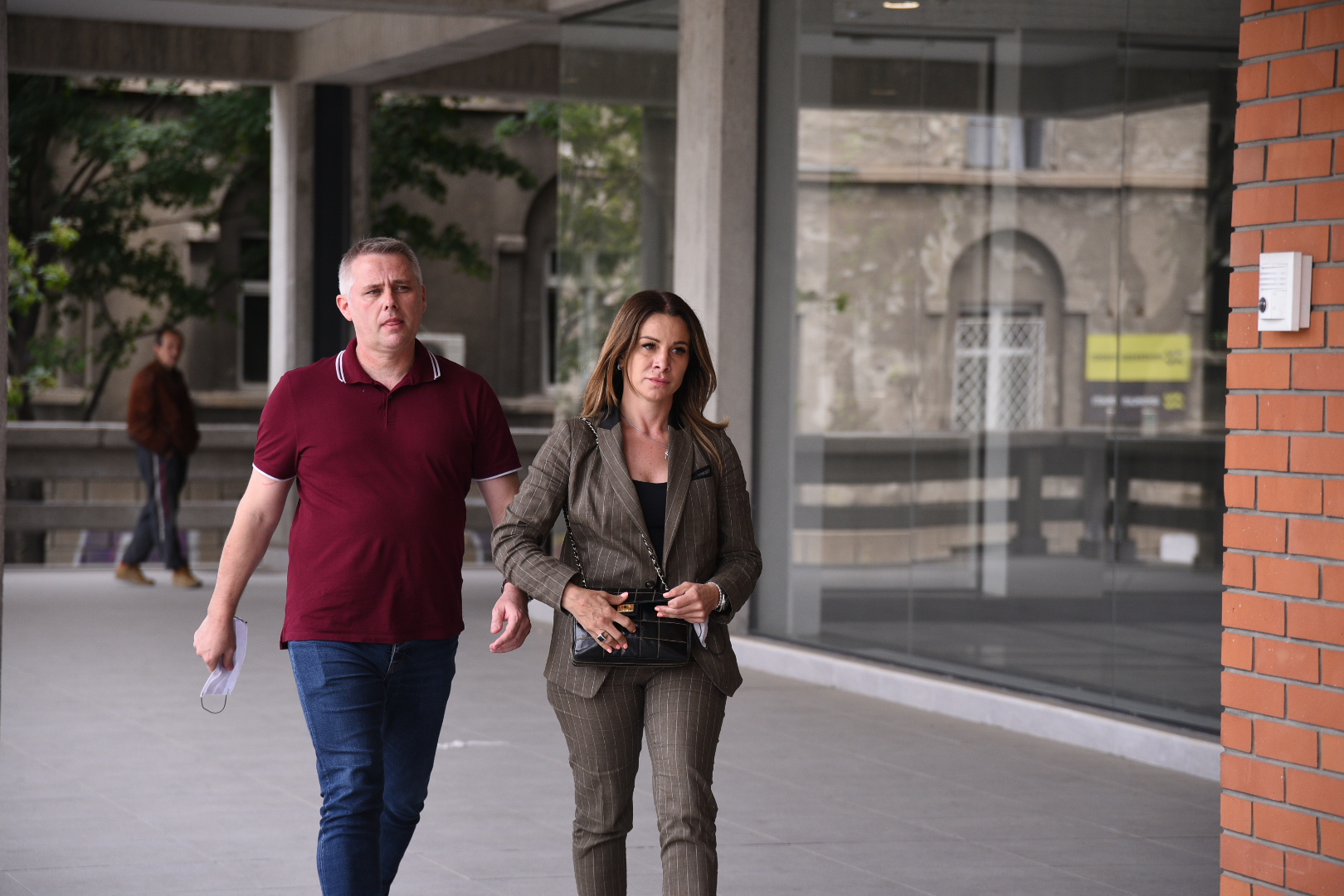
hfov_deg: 19.5
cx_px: 672
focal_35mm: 105
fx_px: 3920
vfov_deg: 13.0
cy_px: 448
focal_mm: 105
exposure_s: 1/640
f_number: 4
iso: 500
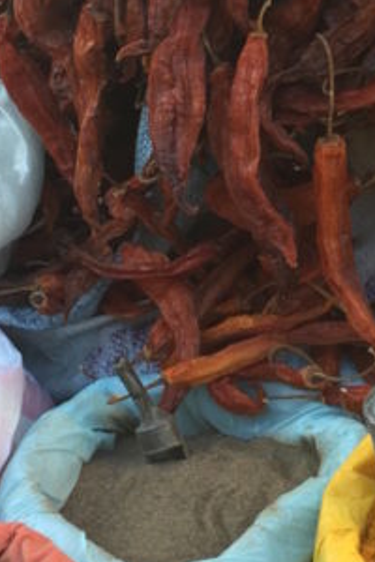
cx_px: 308
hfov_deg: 13.2
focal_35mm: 103
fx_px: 1609
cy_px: 225
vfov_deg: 19.8
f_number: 2.2
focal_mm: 4.15
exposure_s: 1/100
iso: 32
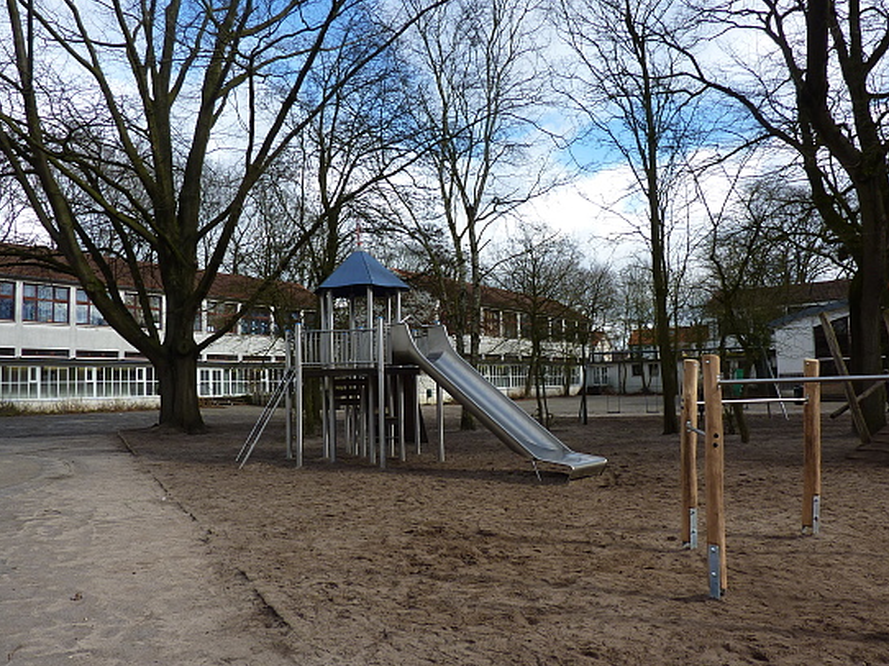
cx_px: 439
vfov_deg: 51.3
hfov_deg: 65.3
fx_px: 693
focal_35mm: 27
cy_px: 350
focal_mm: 4.1
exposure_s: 1/320
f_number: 4
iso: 80
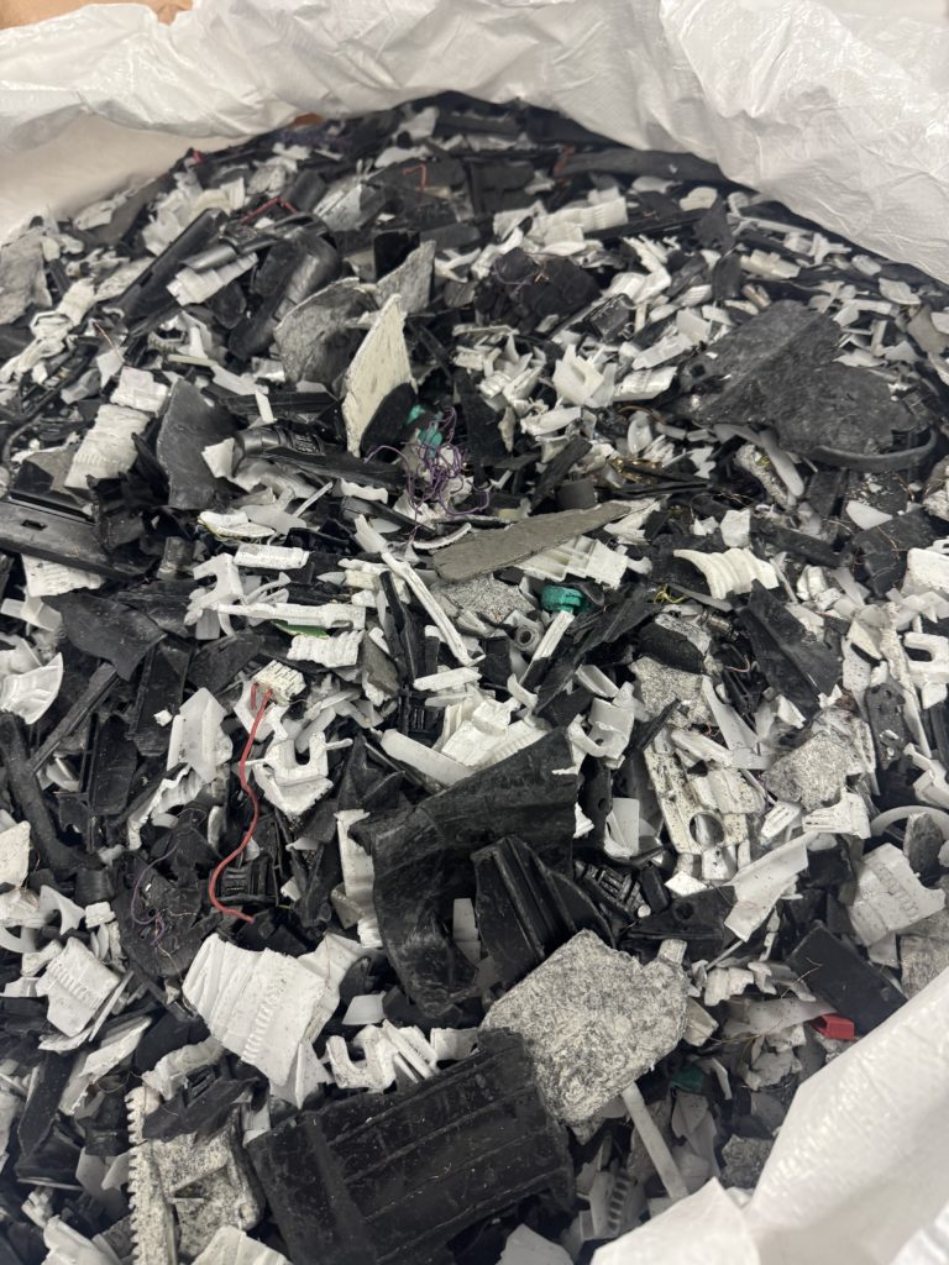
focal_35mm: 24
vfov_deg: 71.6
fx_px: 877
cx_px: 474
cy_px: 632
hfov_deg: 56.8
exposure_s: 1/50
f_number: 1.78
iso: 160
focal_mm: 6.76
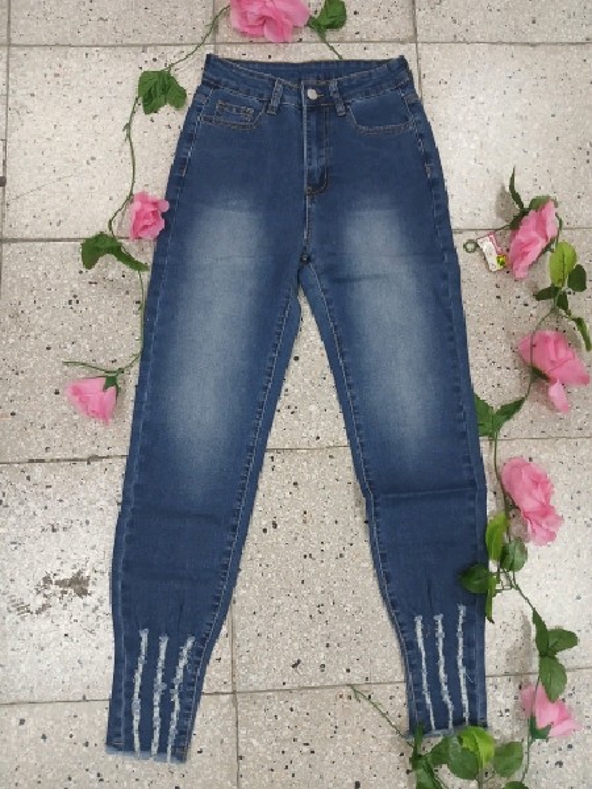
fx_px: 593
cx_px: 296
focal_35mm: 26
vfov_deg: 67.3
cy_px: 394
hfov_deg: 53.1
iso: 250
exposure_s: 1/40.2
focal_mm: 3.98
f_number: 1.8
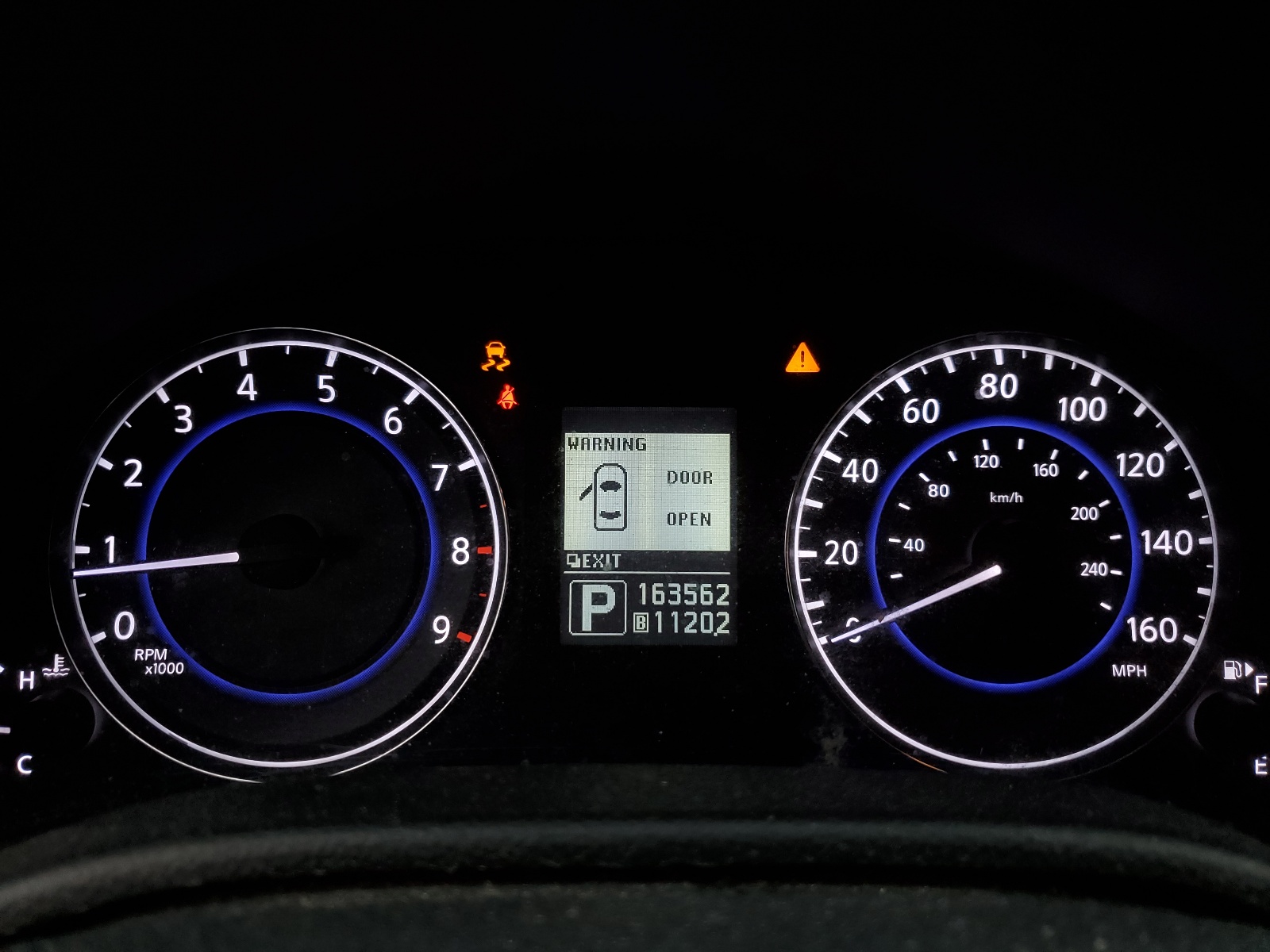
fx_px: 954
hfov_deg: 67.3
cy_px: 476
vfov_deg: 53.1
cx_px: 635
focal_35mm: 26
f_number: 1.5
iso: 61
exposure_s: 1/60.2
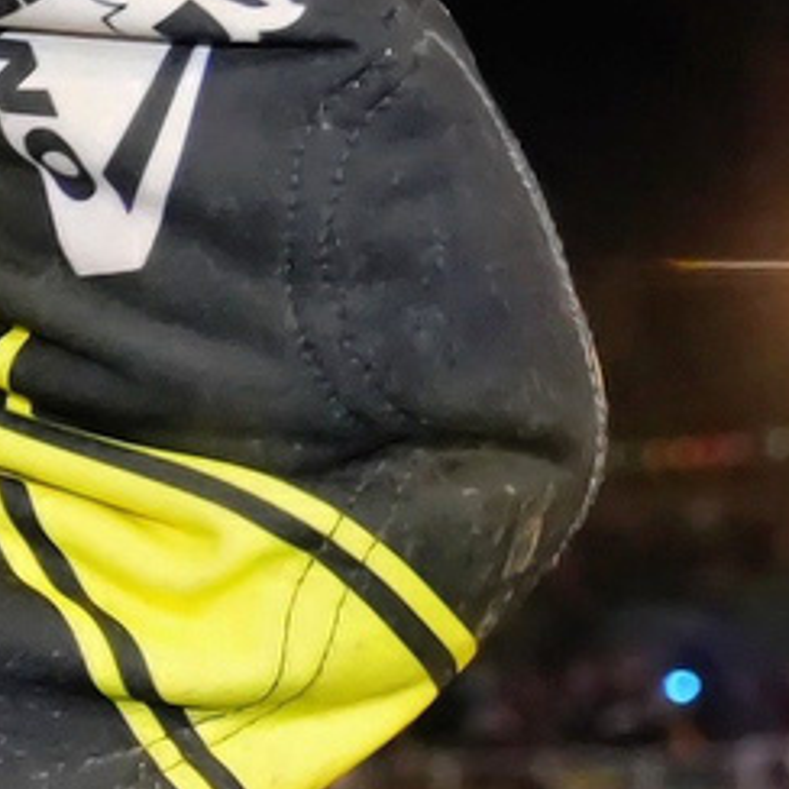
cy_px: 1035
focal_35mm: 167
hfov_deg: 7.5
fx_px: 4306
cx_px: -2335
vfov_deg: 10.2
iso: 5000
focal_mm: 24
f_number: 4
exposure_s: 1/80
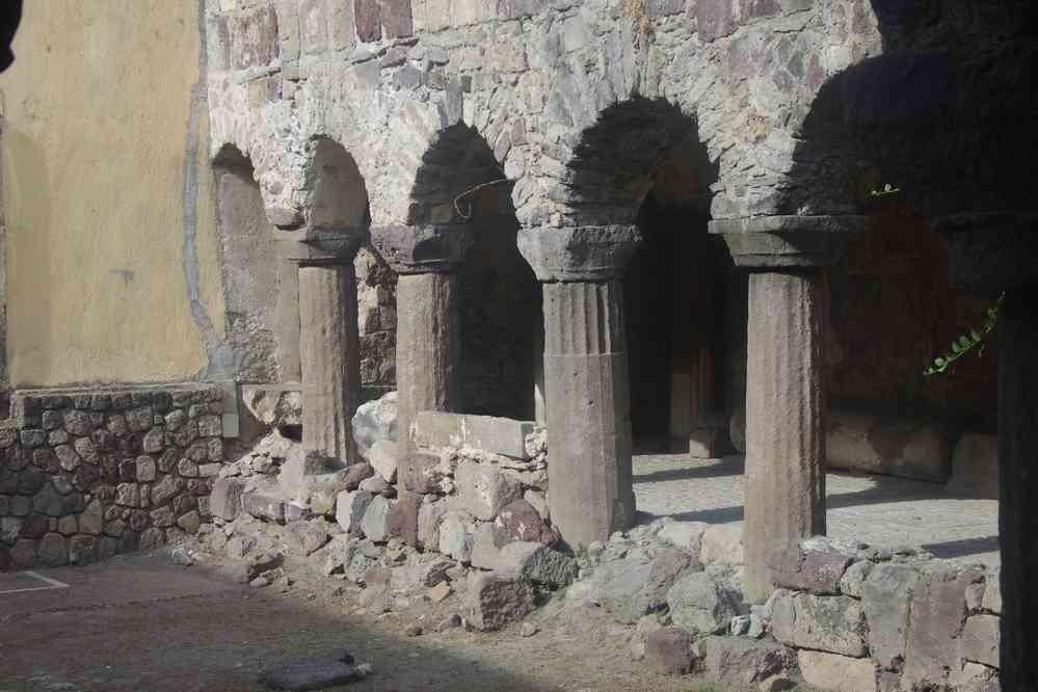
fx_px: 1845
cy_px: 346
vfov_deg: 21.2
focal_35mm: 64
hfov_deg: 31.4
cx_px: 519
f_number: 10
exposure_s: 1/80
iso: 200
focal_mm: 42.5
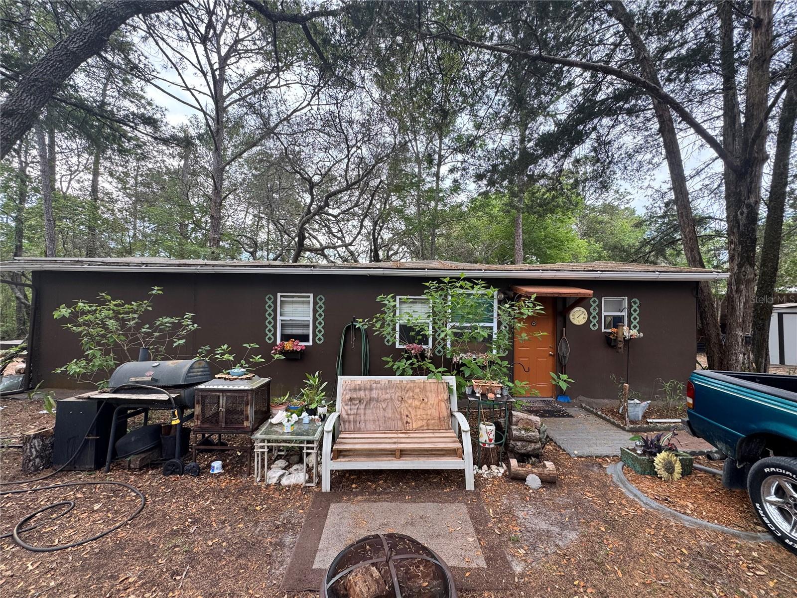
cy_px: 299
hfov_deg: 102.1
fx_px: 322
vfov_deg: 85.7
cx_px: 398
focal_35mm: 14
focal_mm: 2.22
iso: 40
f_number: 2.2
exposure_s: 1/100
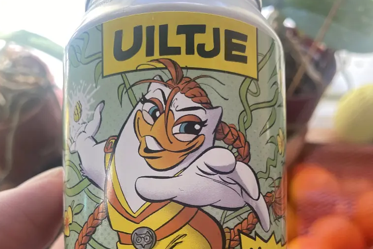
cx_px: 185
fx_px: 363
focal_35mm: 35
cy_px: 248
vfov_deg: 34.5
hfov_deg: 54.4
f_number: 1.8
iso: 125
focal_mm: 4.25
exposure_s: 1/121
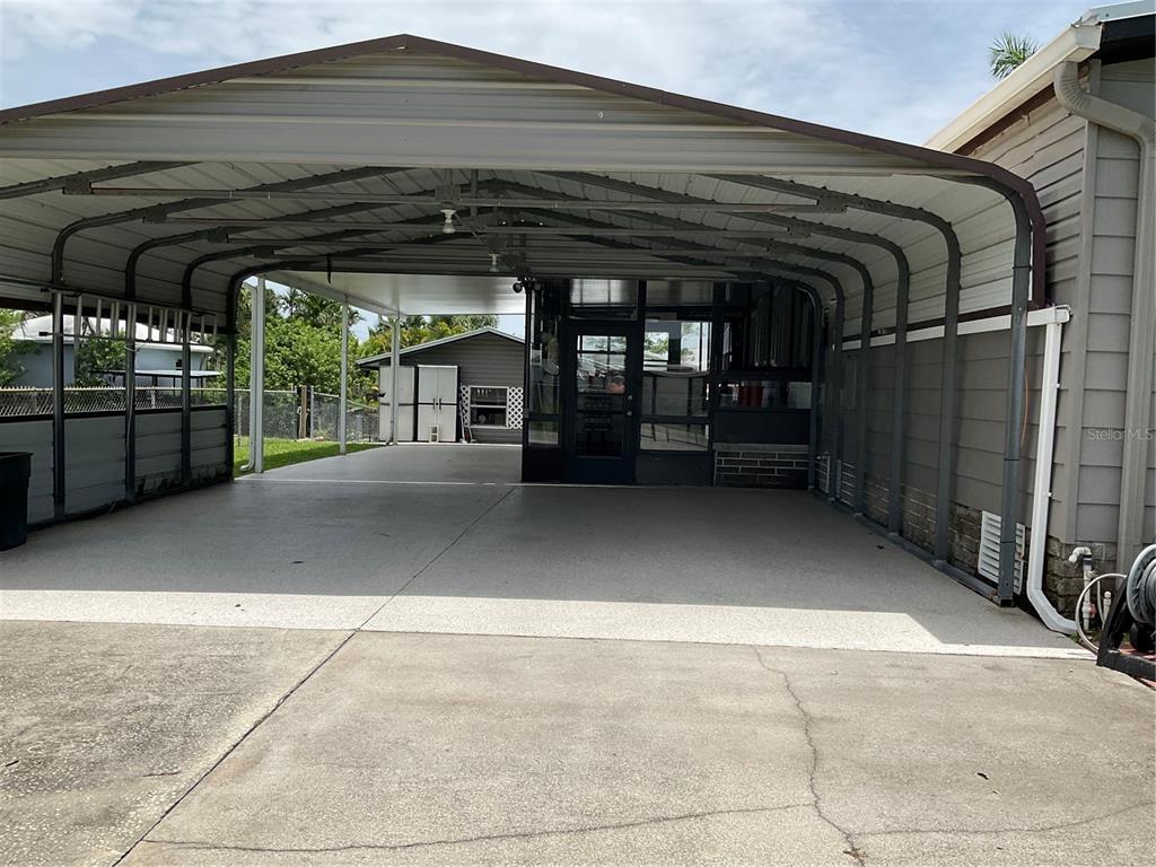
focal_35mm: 29
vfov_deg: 48.2
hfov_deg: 61.7
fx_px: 968
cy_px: 434
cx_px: 578
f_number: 1.8
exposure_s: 1/2667
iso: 16
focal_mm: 3
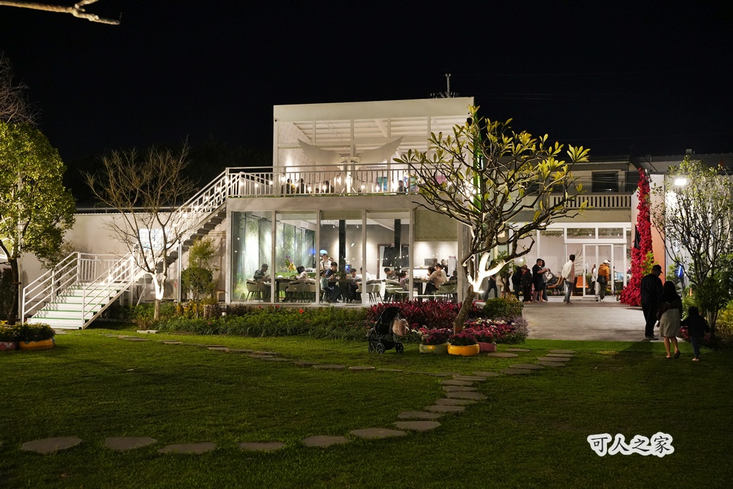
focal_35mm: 36
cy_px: 244
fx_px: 739
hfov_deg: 52.7
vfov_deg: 36.6
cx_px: 366
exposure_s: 1/80
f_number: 4.5
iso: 3200
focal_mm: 36.3
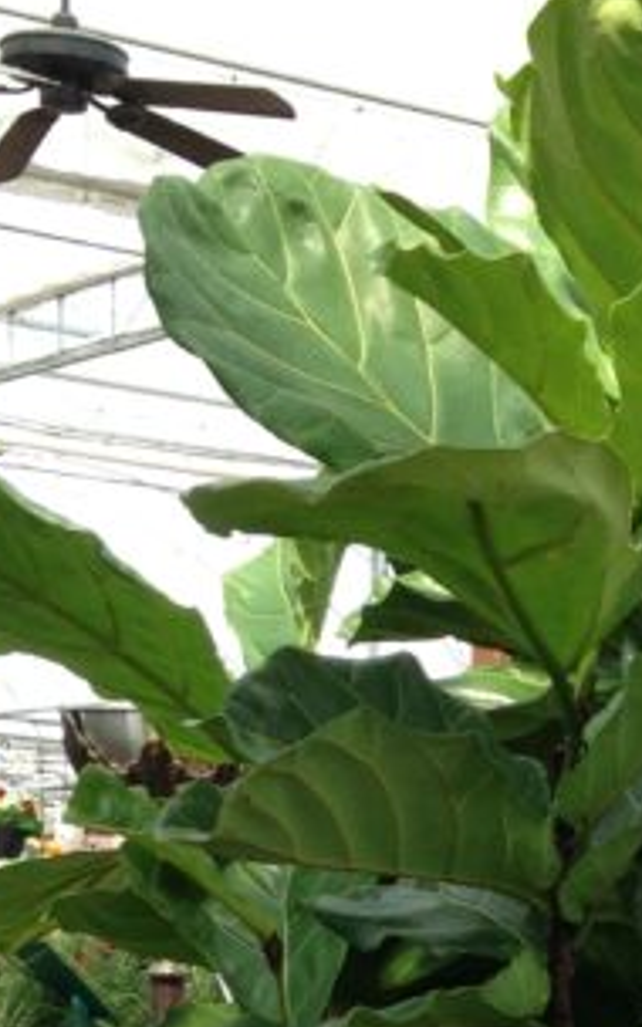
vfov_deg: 16.9
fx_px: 3303
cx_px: 764
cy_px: 1223
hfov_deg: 10.9
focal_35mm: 118
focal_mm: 4.12
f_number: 2.4
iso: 50
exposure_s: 1/211
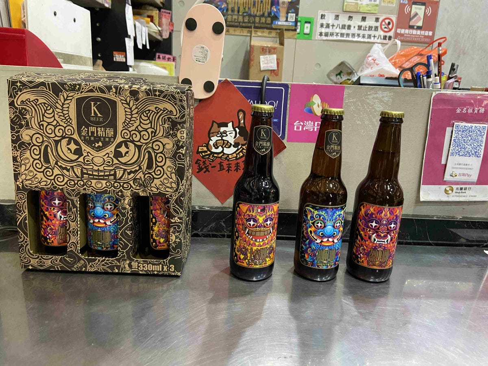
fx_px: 367
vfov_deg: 53.1
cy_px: 183
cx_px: 244
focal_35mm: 26
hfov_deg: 67.3
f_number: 1.8
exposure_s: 1/60
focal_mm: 4.25
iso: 320
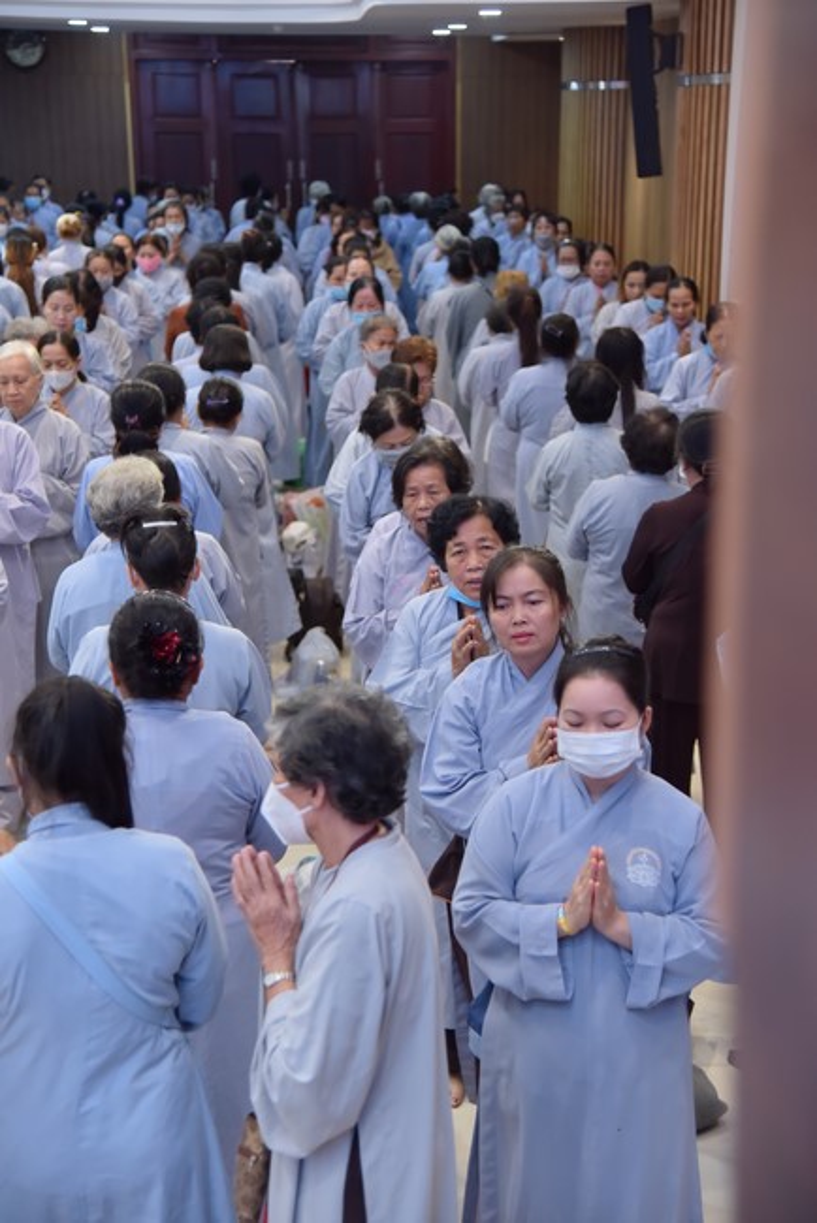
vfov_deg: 32.4
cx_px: 408
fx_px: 2108
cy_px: 612
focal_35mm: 62
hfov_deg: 21.9
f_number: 4
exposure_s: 1/125
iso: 1000
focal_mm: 62
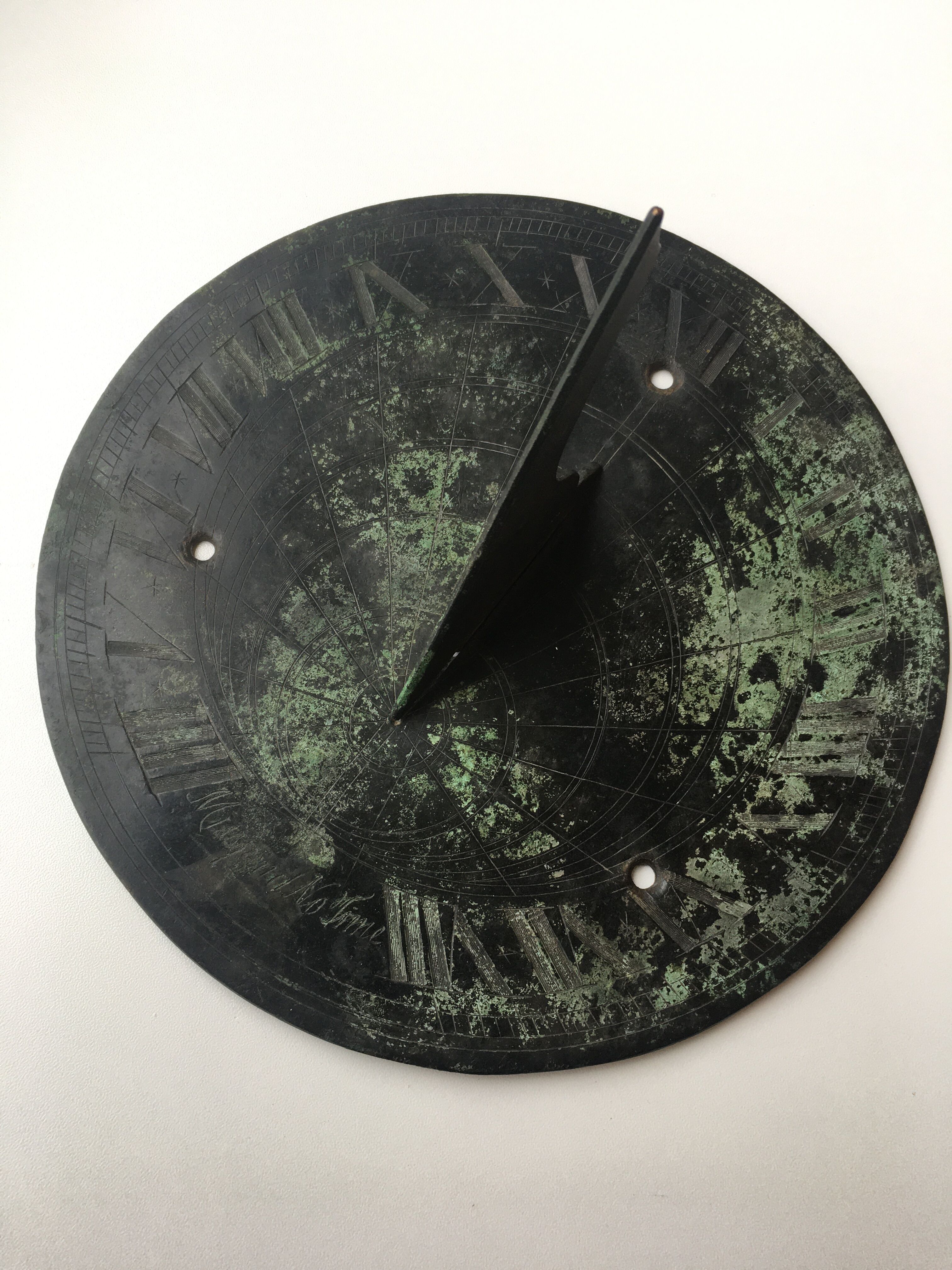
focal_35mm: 29
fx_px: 1063
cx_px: 476
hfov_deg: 48.2
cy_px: 635
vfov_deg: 61.7
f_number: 2.2
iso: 40
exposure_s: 1/100
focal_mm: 4.15
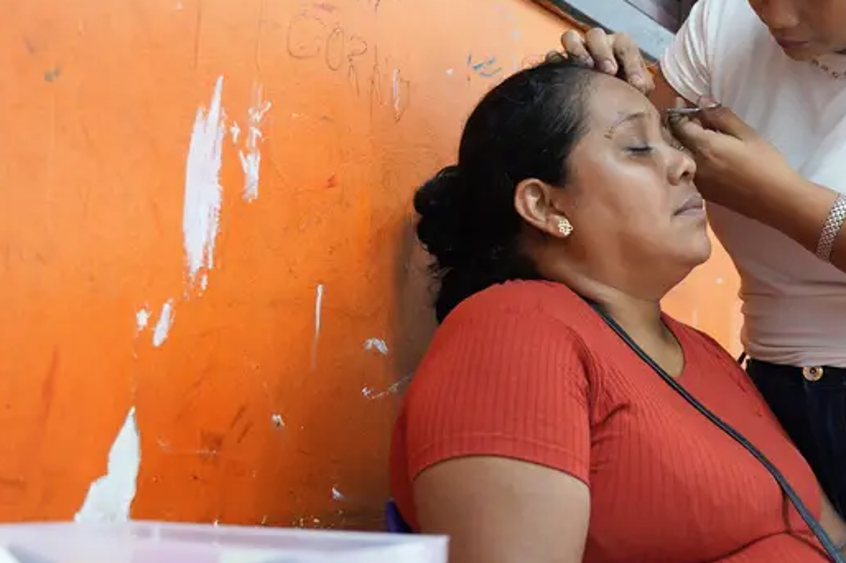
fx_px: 1691
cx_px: 634
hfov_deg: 27.7
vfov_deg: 18.9
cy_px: 249
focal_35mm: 72
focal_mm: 28.9
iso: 2500
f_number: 2.8
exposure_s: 1/160
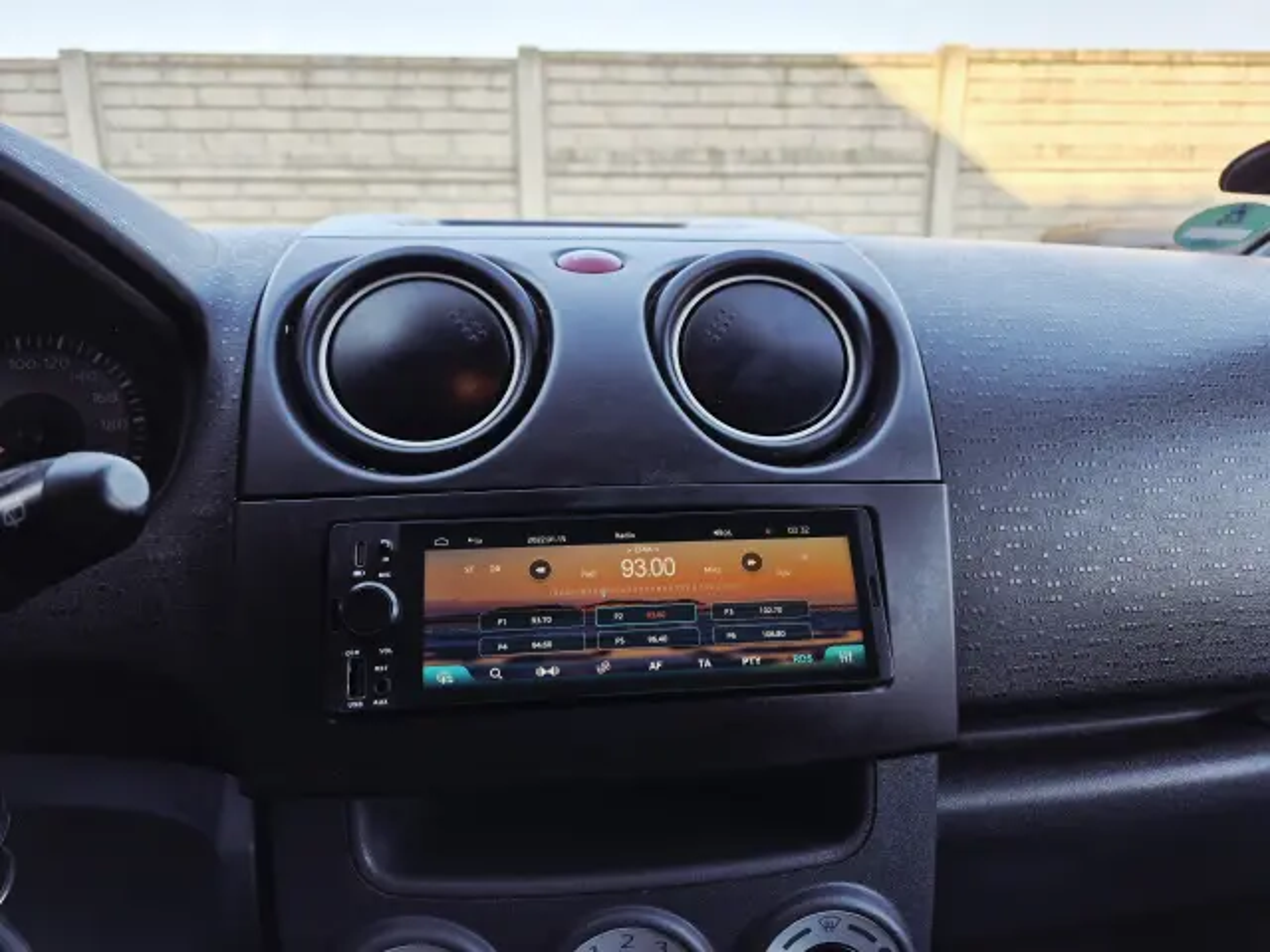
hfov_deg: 73.9
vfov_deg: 58.9
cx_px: 635
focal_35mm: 23
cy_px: 476
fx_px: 844
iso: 32
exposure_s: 1/180
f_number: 1.8
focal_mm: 5.4
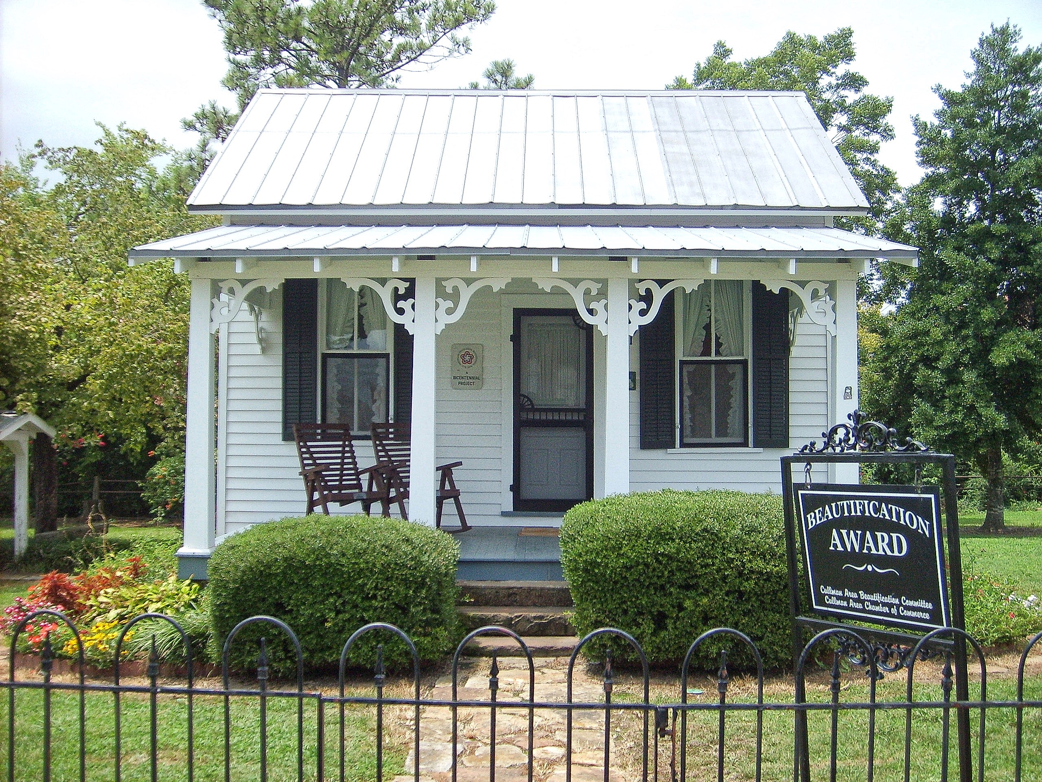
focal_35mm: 35
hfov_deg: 52.6
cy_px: 391
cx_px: 521
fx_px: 1054
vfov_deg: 40.7
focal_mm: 5.8
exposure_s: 1/180
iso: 50
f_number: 7.1
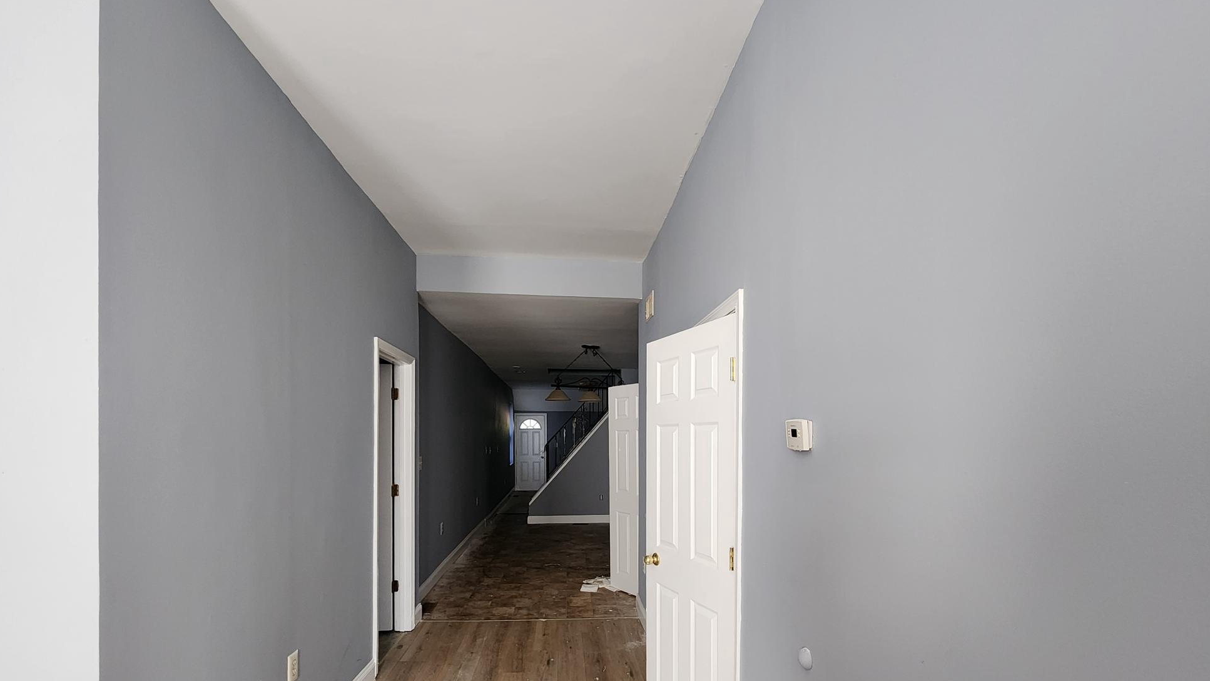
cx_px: 572
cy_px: 437
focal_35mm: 15
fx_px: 481
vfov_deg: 69.1
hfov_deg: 102.9
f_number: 2.2
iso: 250
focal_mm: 2.2
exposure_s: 1/60
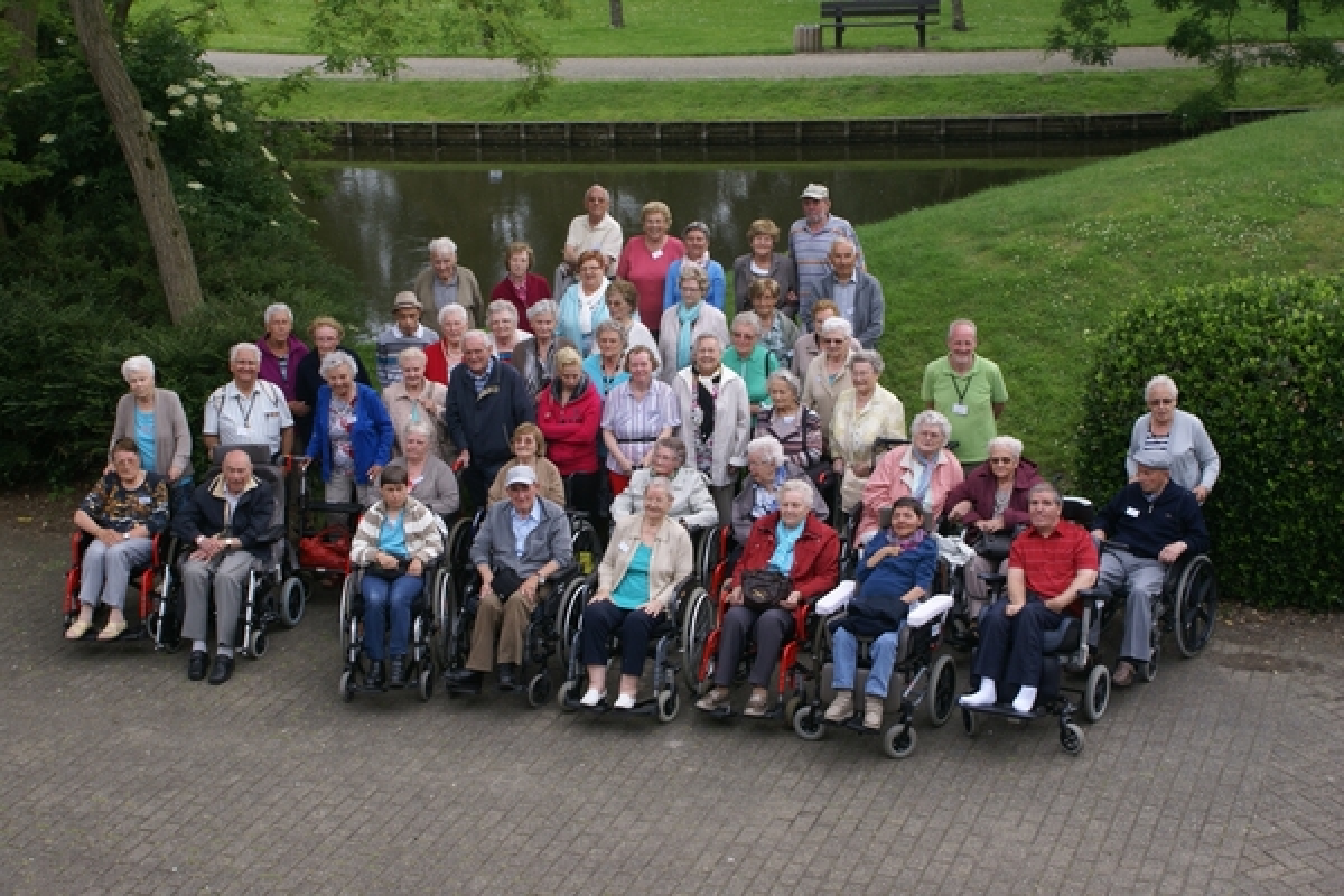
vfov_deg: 22.6
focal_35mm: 60
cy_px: 448
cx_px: 672
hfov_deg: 33.4
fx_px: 2240
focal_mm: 40
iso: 100
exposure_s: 1/80
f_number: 8
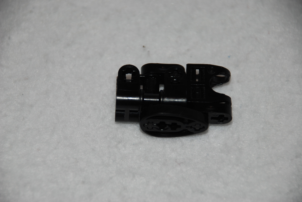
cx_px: 151
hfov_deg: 10.1
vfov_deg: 6.8
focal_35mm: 202
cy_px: 101
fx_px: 1701
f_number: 5.6
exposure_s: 1/60
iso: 100
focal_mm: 135
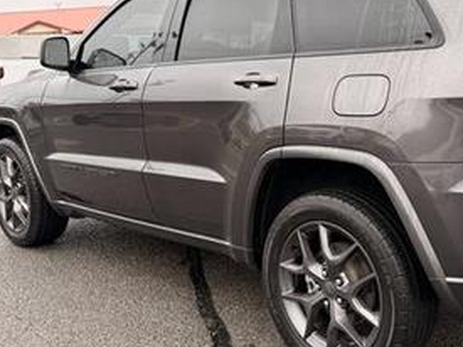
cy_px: 158
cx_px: 360
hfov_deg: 41.4
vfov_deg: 32.8
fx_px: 588
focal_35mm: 44
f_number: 1.78
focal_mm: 6.76
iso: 80
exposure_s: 1/341
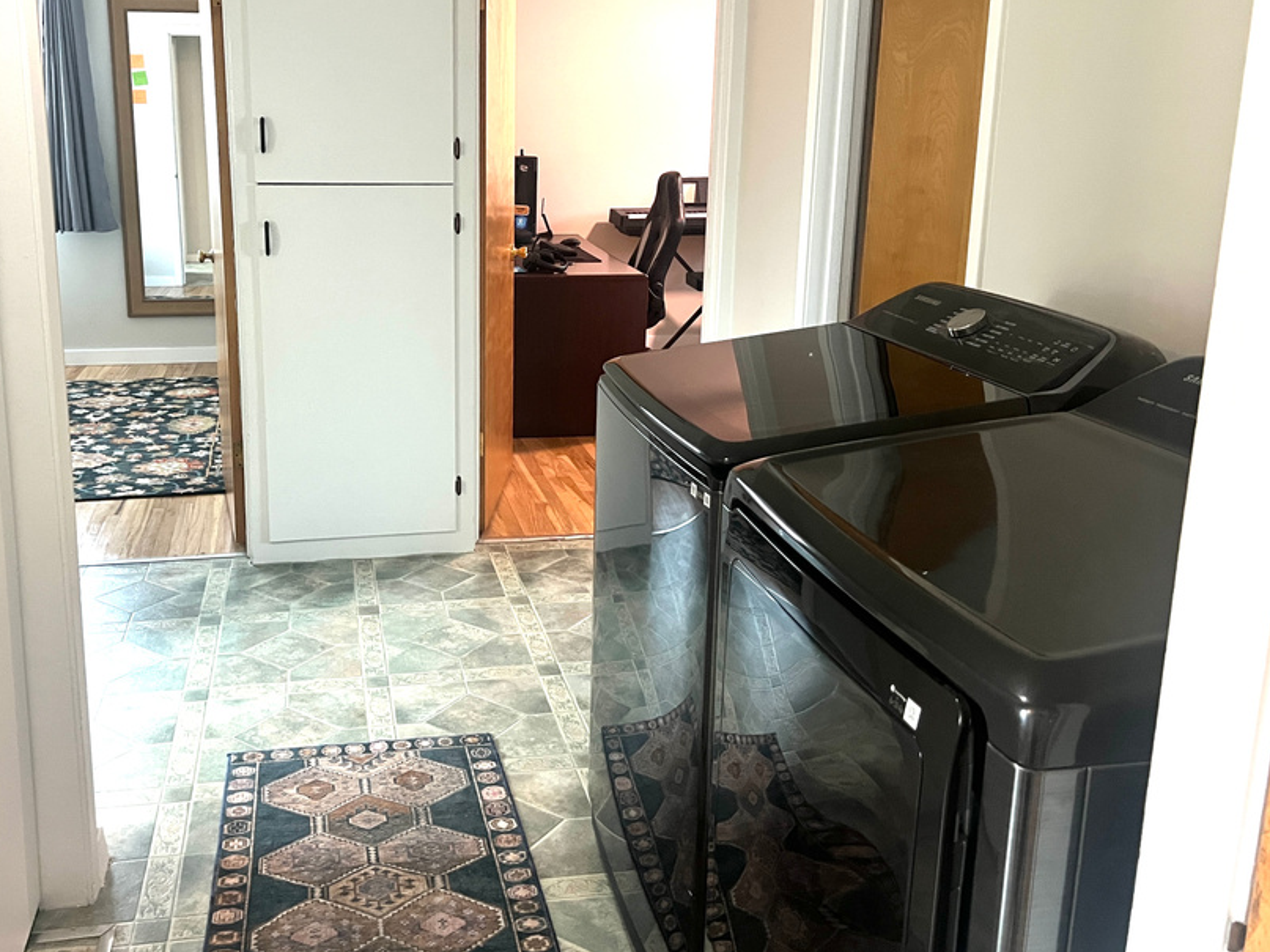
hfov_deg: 54.9
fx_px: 1211
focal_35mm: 33
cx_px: 493
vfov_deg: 42.7
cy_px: 371
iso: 400
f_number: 1.5
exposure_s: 1/60
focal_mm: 5.7
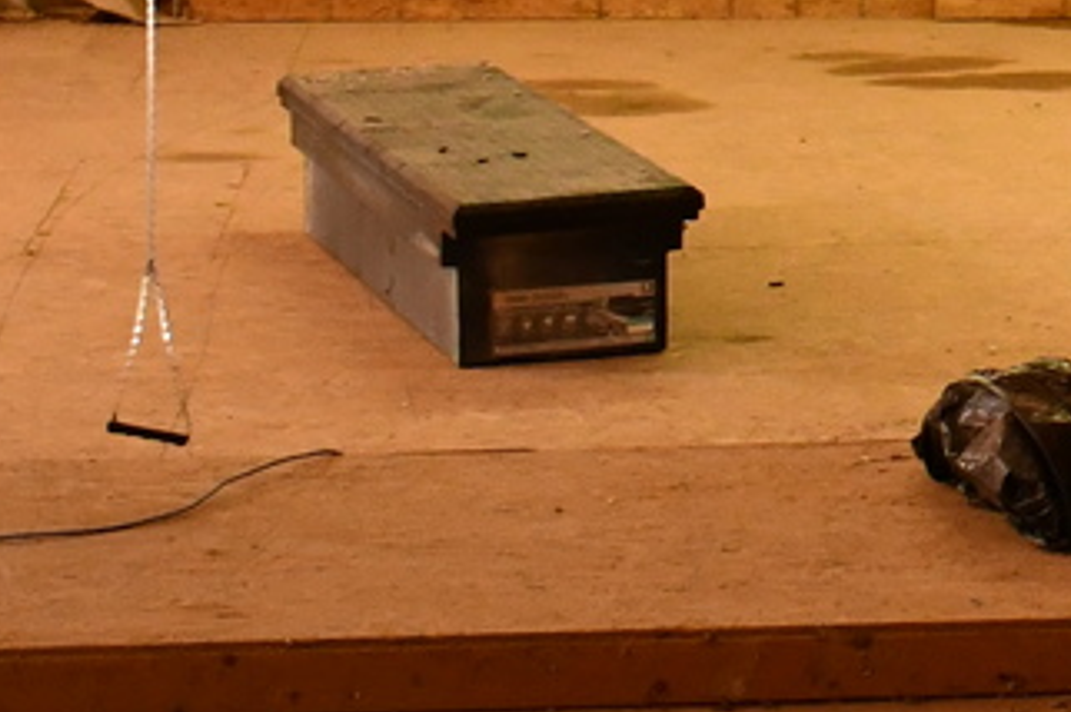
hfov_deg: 13.7
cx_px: 1843
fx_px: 4042
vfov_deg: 9.8
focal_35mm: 136
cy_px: -339
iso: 2000
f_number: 3.5
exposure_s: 1/125
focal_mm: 18
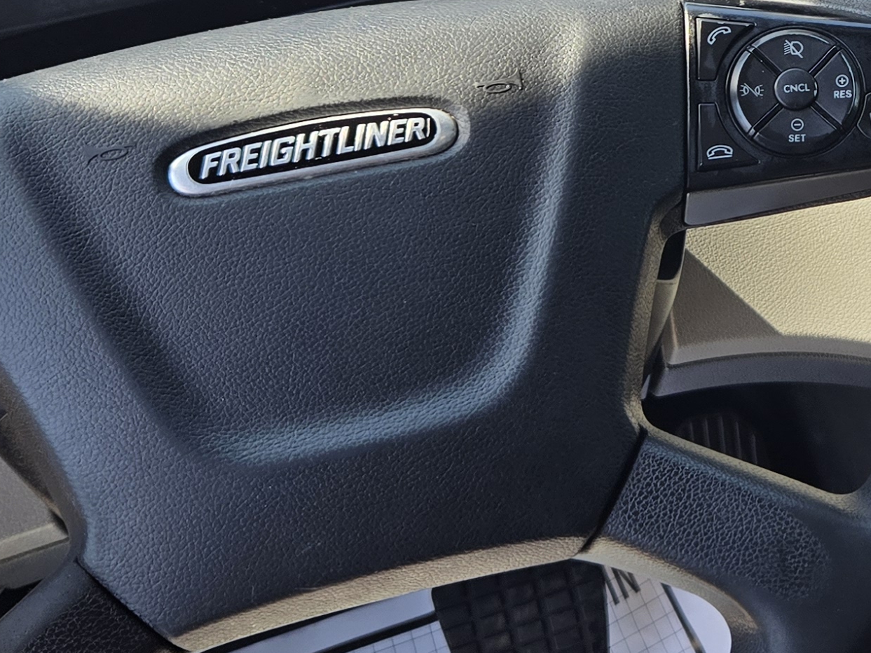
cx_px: 886
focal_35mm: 74
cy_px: 13
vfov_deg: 19.4
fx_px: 1862
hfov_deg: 25.0
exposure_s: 1/411
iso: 25
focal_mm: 5.4
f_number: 1.8
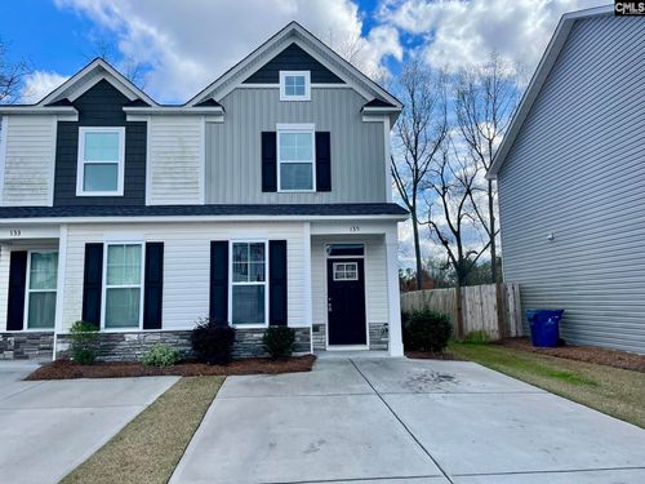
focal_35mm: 26
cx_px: 322
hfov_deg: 67.3
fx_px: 484
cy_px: 242
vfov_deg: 53.1
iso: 32
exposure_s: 1/1916
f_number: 1.6
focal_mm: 4.2
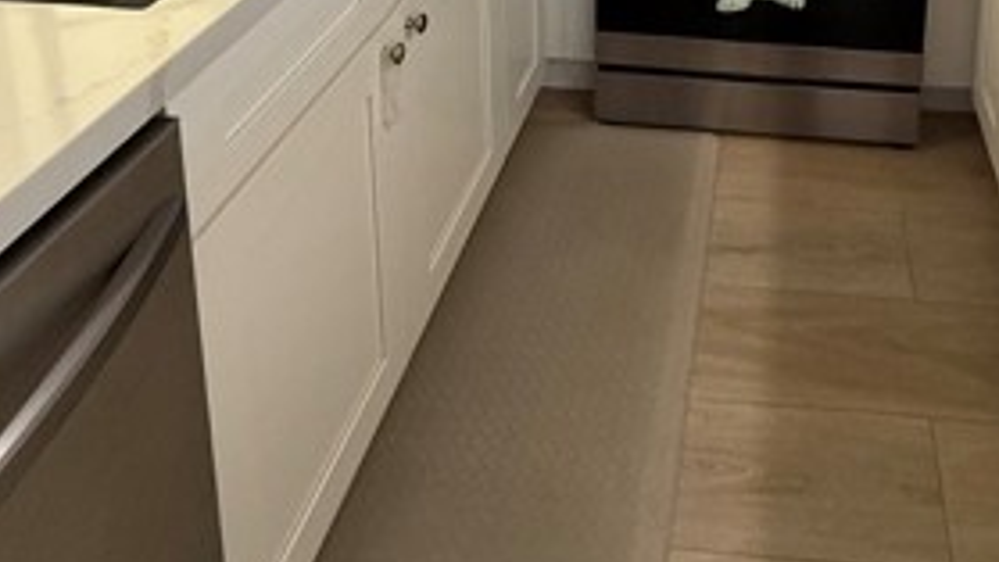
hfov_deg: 54.2
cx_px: 741
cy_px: -276
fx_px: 927
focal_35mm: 35
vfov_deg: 25.5
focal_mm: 2.22
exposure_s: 1/60
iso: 500
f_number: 2.2
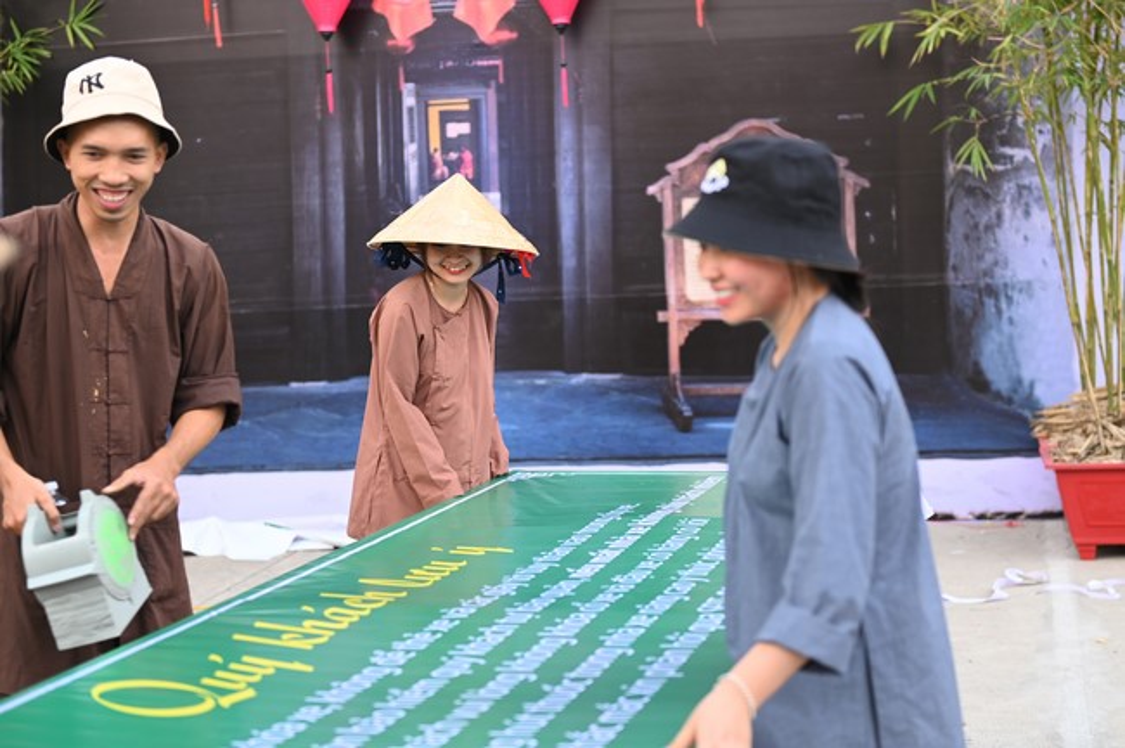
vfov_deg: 19.4
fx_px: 2185
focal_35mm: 70
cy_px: 374
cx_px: 562
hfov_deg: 28.9
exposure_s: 1/60
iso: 200
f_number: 3.2
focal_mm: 70
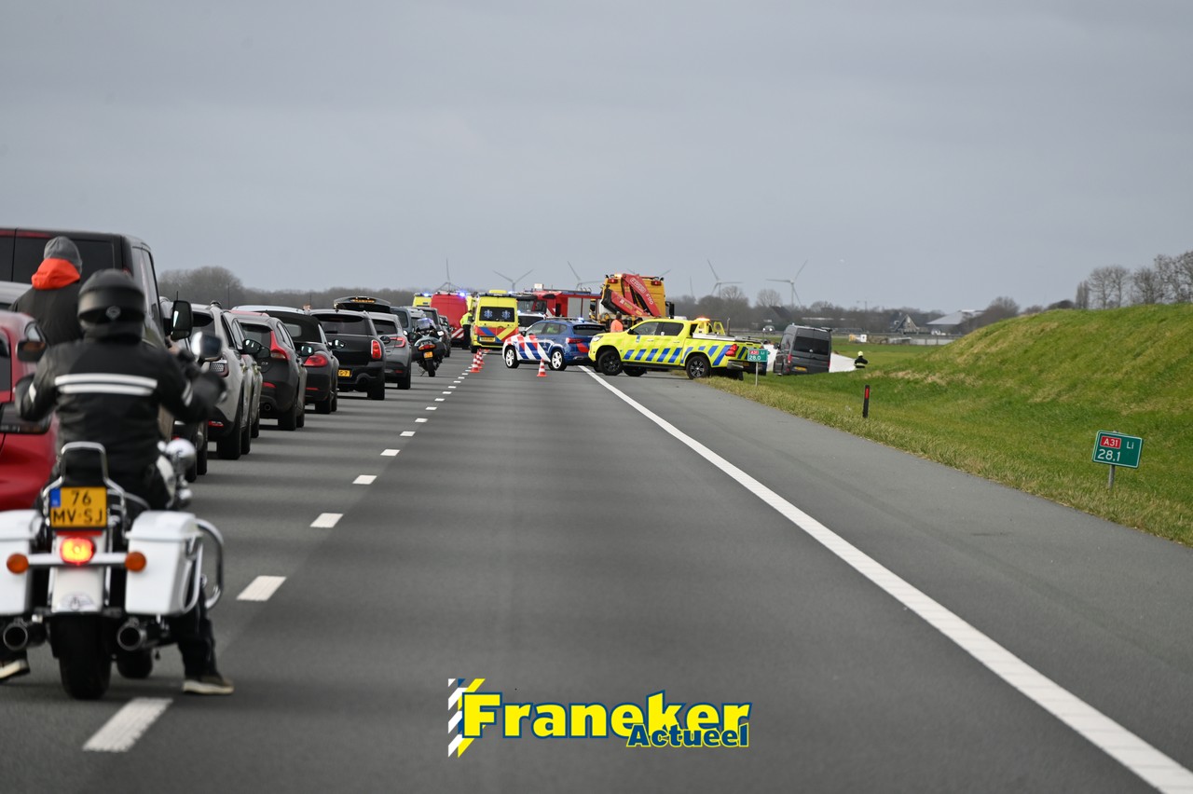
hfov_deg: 10.3
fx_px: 6624
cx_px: 596
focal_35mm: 200
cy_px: 397
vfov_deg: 6.9
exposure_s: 1/320
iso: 400
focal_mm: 200
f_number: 6.3
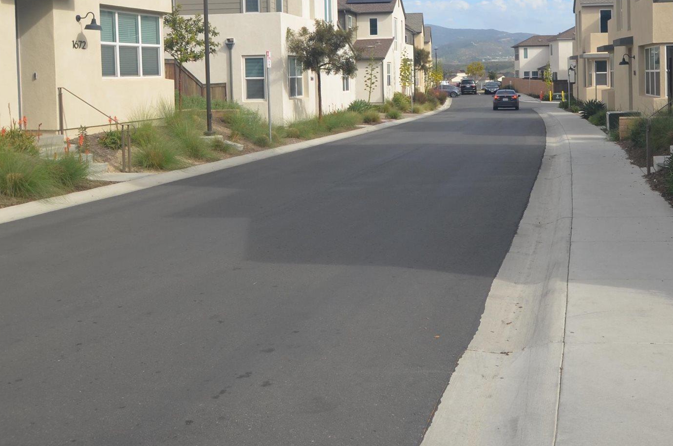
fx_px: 746
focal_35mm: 40
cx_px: 445
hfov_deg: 47.8
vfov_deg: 32.3
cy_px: 83
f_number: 8
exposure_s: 1/250
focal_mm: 12
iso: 100
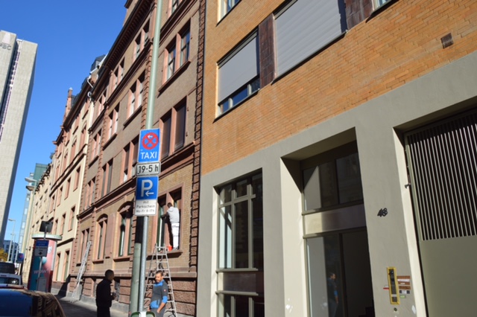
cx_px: 238
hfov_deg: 67.4
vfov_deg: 47.9
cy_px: 158
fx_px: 358
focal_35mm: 27
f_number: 8
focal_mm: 18
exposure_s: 1/250
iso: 100
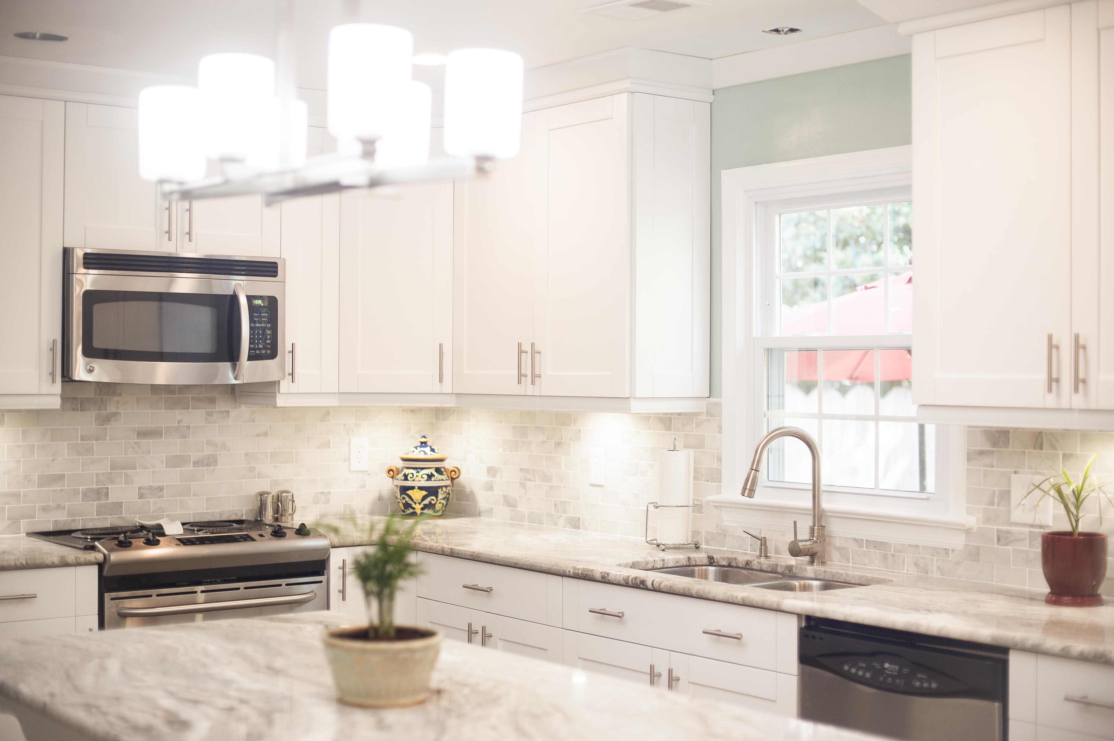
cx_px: 557
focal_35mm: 50
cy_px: 370
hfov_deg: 39.6
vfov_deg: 27.0
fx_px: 1546
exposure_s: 1/80
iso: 280
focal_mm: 50
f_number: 2
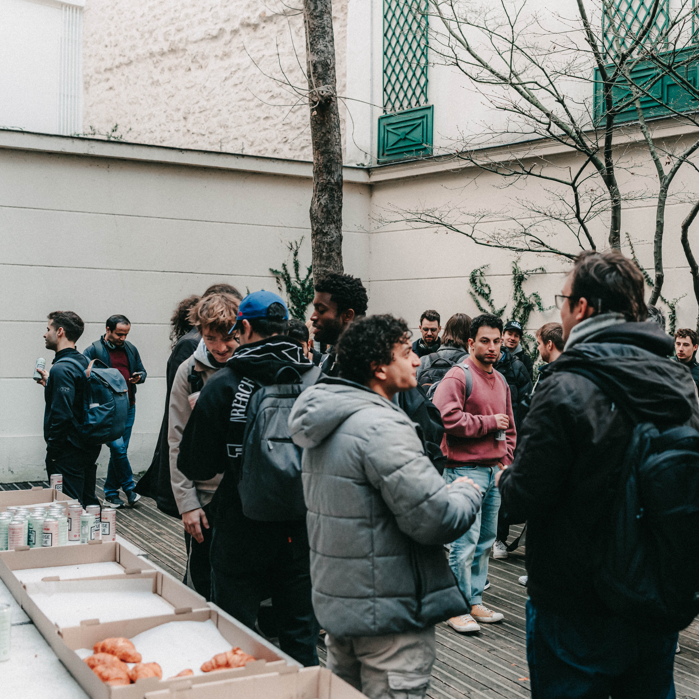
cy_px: 350
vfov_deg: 37.6
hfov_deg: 37.2
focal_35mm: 45
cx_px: 462
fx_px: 1028
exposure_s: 1/640
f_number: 2.8
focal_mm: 35
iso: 2500
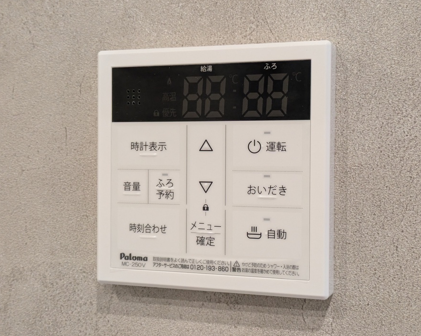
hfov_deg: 34.7
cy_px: 168
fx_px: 673
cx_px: 215
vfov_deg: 28.1
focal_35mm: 54
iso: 442
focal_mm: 5.43
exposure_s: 1/120
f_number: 1.89
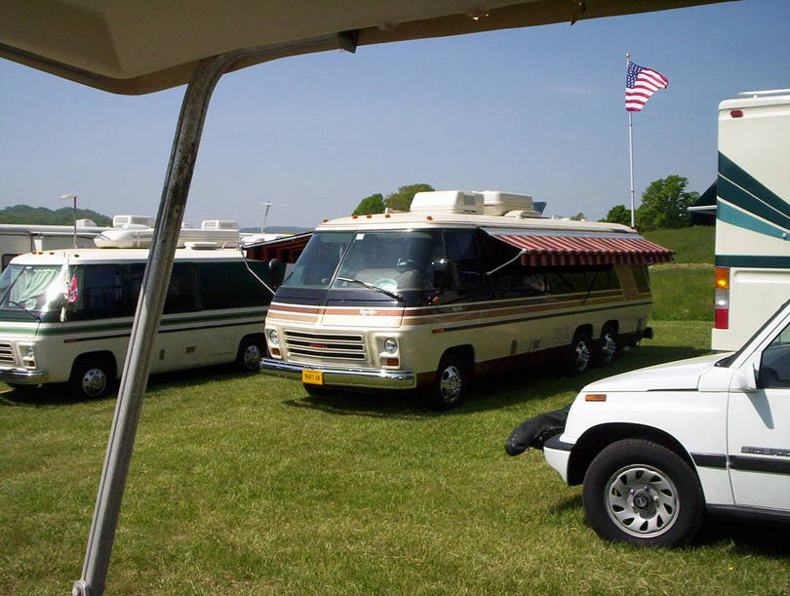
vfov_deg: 37.8
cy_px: 298
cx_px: 395
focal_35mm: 38
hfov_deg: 48.9
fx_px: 869
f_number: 4.5
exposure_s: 1/1186
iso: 100
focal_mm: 4.99
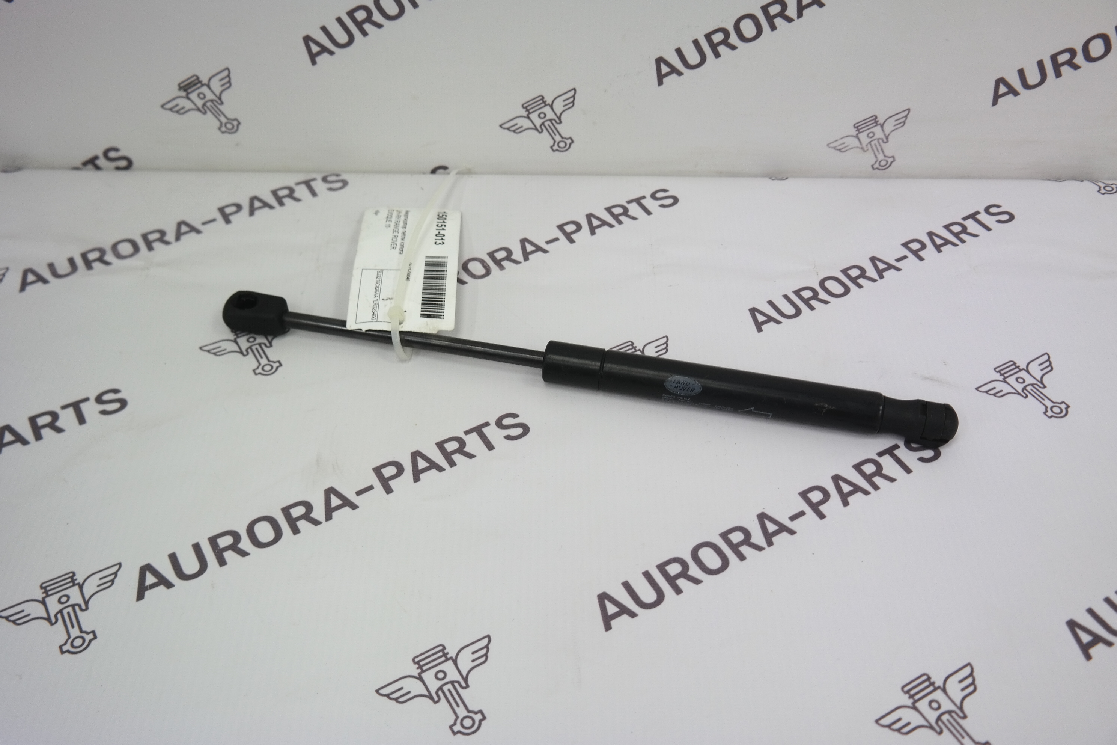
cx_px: 558
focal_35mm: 36
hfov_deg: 53.1
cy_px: 372
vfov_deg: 36.9
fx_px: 1117
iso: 200
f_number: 4
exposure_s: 1/100
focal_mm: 24
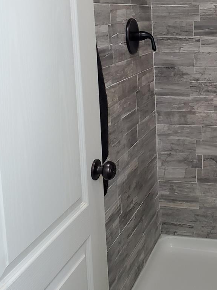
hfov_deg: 27.6
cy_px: 94
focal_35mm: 51
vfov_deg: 37.1
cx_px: 191
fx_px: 426
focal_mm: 4.3
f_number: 2.4
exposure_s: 1/40
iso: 320
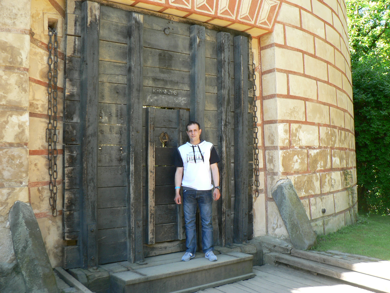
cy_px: 146
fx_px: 406
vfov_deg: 39.7
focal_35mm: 36
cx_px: 195
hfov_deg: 51.4
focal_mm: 6
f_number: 2.8
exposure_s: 1/80
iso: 80
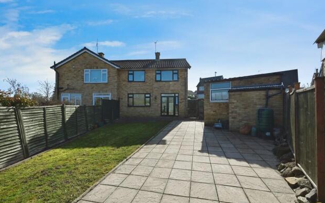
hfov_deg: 101.5
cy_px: 100
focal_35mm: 15
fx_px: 133
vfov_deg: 74.7
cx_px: 159
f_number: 9
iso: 100
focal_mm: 14
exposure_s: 1/320
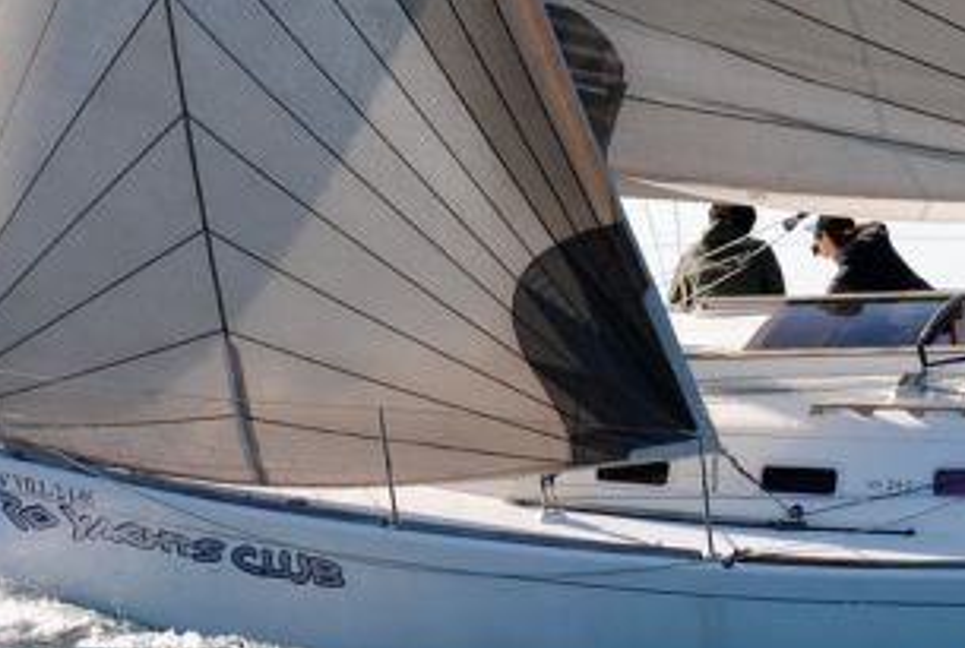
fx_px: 7390
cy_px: 109
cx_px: 797
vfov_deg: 5.0
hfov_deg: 7.5
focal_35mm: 275
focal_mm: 70
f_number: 5.6
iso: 140
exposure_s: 1/500
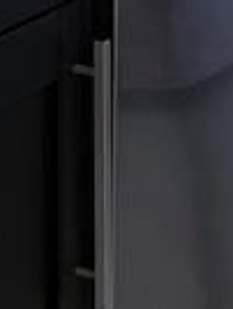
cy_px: -417
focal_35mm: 198
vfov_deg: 9.0
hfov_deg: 7.5
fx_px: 1771
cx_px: 58
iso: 80
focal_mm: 5.96
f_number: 1.6
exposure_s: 1/233
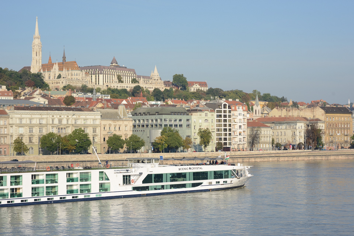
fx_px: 836
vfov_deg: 16.1
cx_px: 177
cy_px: 118
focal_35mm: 85
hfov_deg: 23.9
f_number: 8
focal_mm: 85
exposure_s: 1/400
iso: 100
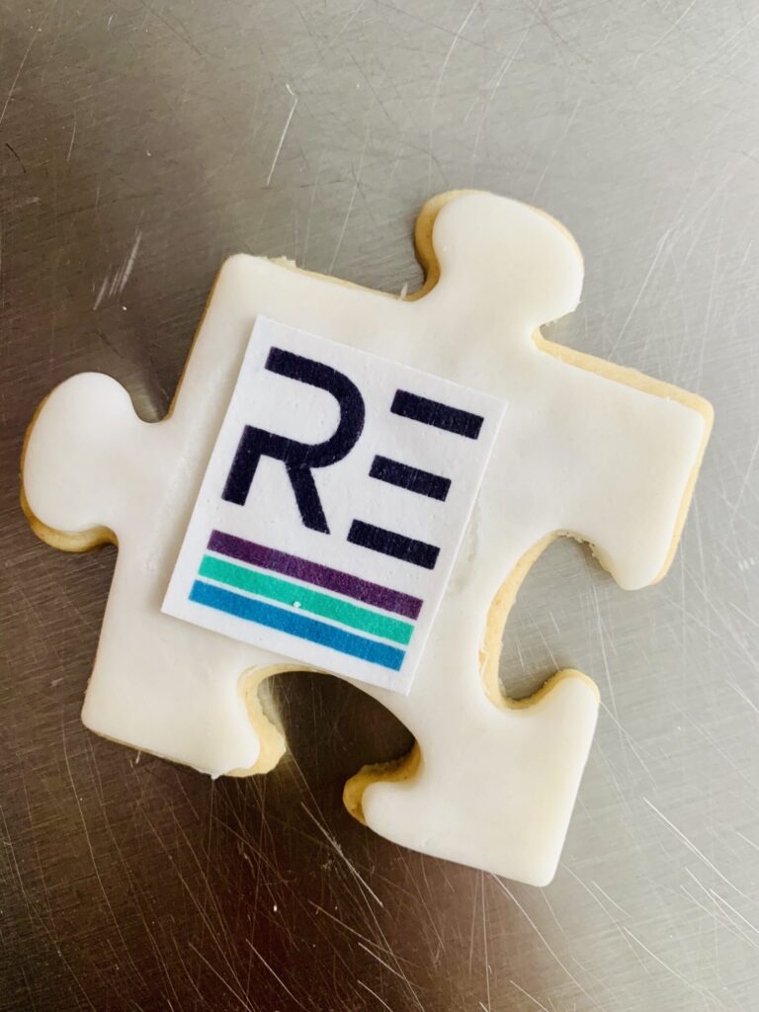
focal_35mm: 26
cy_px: 506
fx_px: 760
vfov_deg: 67.3
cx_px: 380
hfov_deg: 53.1
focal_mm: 4.25
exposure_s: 1/65
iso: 100
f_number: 1.8
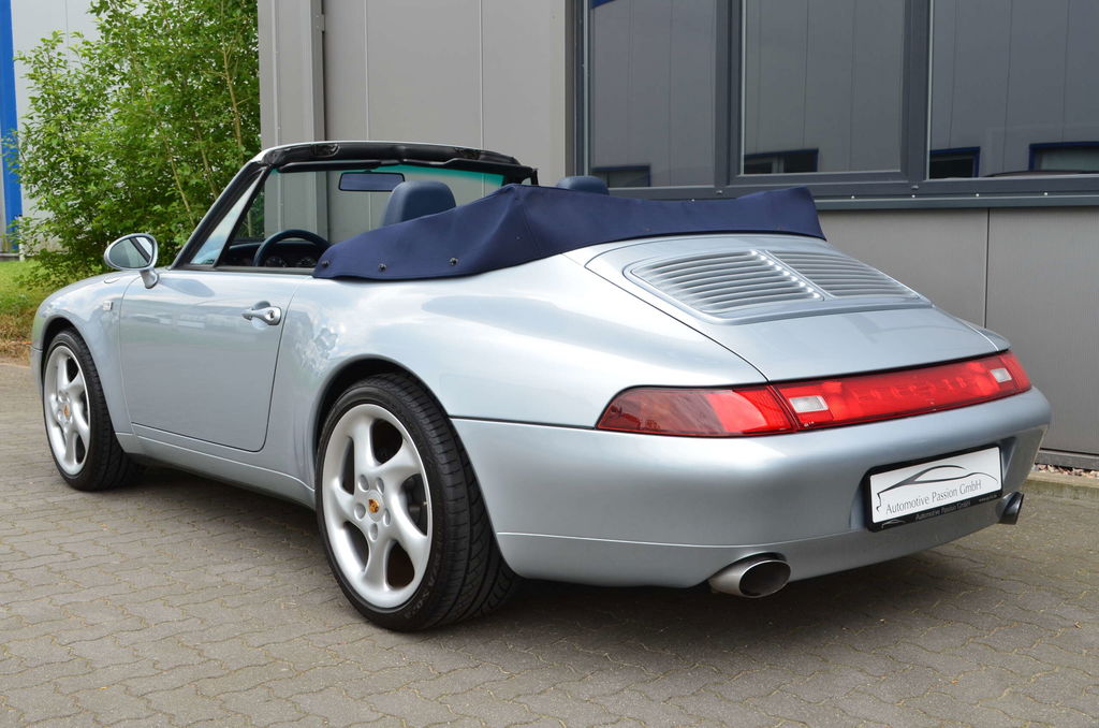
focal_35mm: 42
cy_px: 364
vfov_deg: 31.7
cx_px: 550
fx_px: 1279
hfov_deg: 46.5
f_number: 10
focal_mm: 28
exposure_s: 1/60
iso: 250
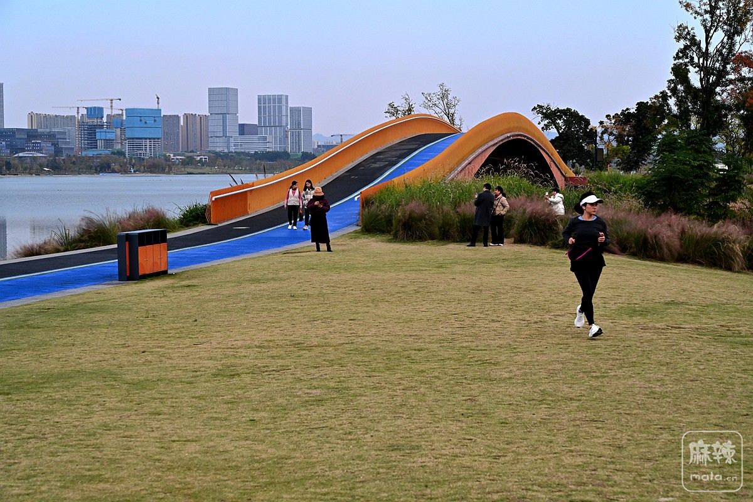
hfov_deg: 29.2
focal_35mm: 69
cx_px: 376
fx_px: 1443
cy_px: 251
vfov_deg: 19.7
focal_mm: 69
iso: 500
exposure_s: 1/320
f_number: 8
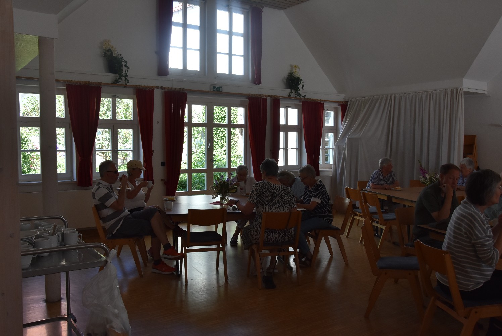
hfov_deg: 59.5
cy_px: 168
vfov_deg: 41.8
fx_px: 440
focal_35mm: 32
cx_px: 251
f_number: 7.1
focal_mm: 21
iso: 800
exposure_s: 1/200
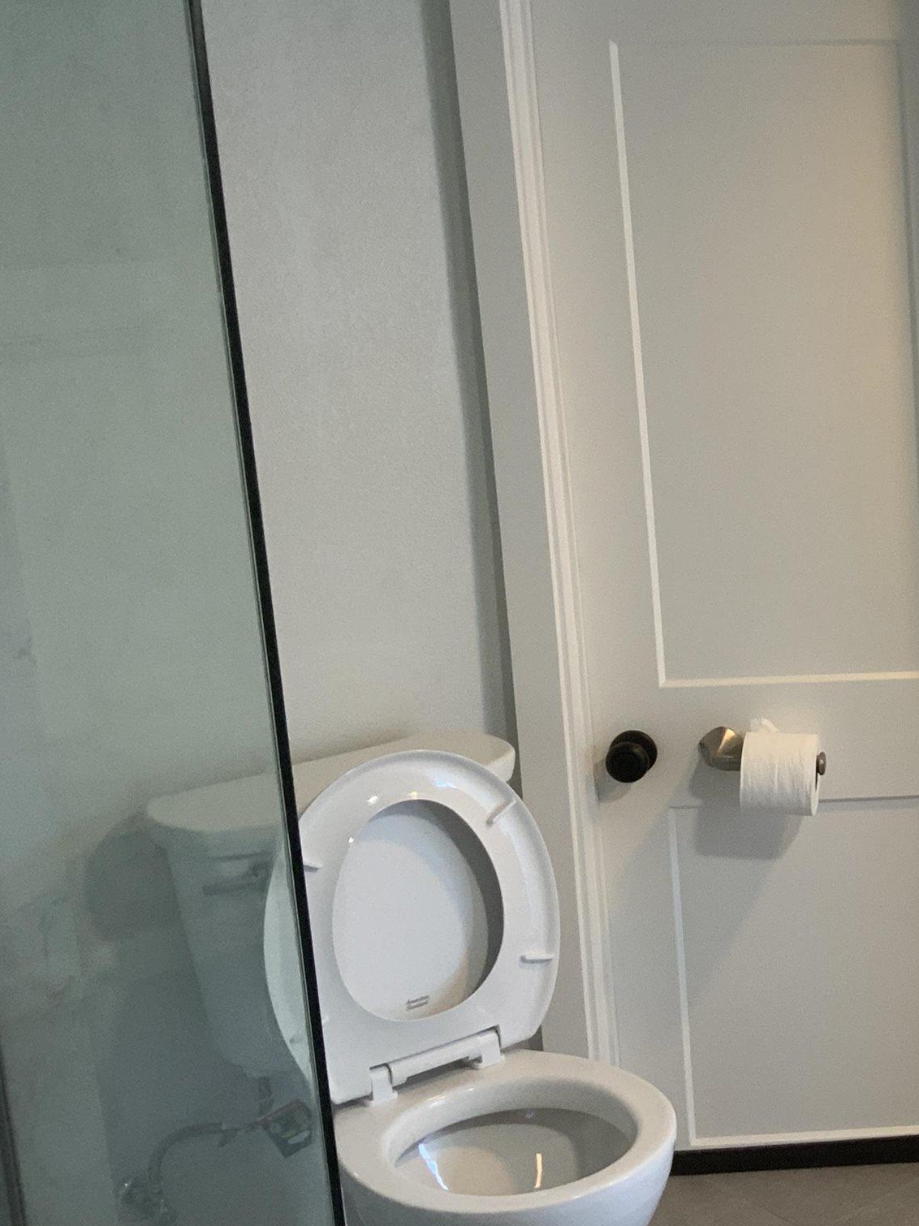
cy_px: 585
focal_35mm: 59
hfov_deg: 22.1
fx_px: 2089
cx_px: 1213
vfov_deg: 32.7
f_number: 1.8
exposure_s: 1/60
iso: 64
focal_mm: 3
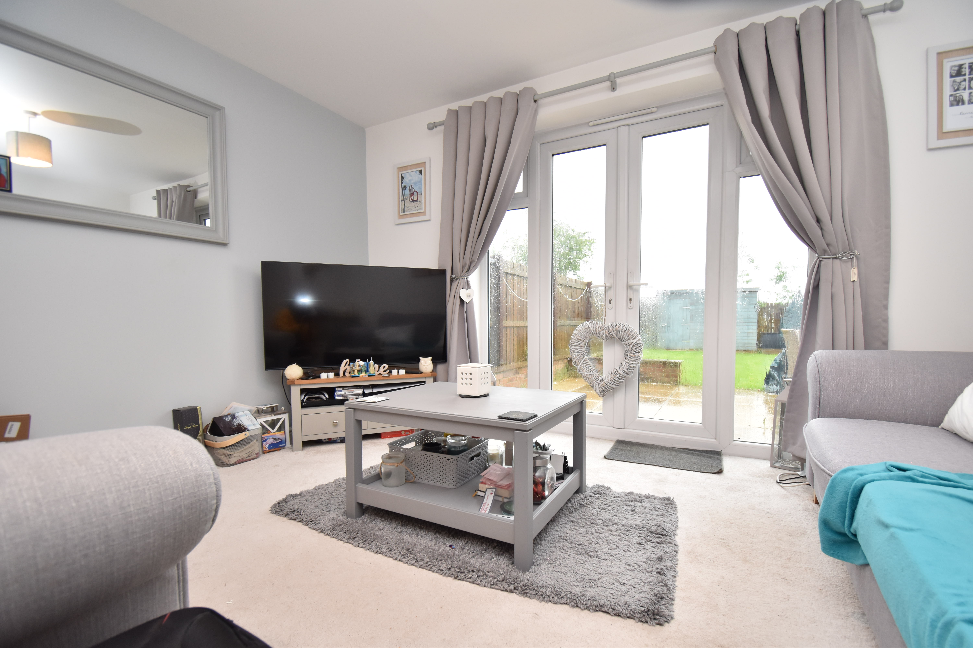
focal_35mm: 15
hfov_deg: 100.4
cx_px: 486
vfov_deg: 77.3
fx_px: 405
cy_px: 324
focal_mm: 10
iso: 640
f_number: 4.5
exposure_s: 1/60
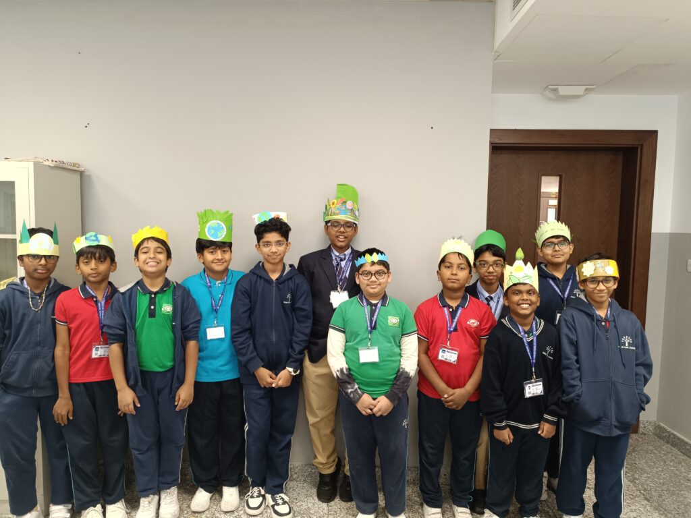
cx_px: 346
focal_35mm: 24
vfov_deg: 56.8
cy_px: 259
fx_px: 479
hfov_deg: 71.6
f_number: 1.88
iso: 318
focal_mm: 5.59
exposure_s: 1/50.1
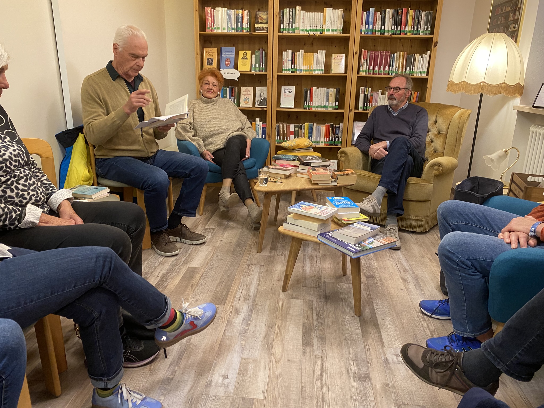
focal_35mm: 26
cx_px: 272
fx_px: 409
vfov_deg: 53.1
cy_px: 204
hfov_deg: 67.3
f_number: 1.8
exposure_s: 1/50
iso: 200
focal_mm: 4.25
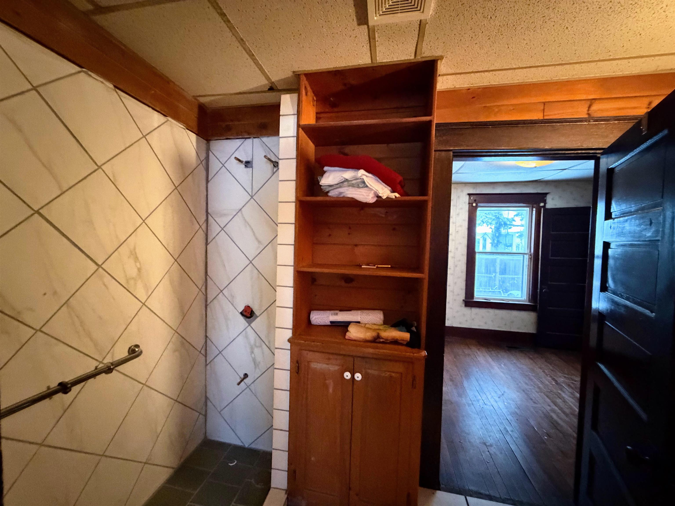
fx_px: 273
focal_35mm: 14
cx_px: 338
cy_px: 253
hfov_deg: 102.1
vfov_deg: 85.7
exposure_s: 1/40
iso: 1250
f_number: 2.2
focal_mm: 2.22
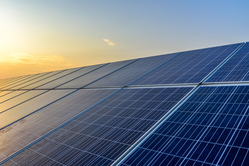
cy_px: 83
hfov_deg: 58.7
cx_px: 124
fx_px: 221
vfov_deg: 41.1
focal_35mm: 32
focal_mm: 32
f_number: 11
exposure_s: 1/80
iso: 100
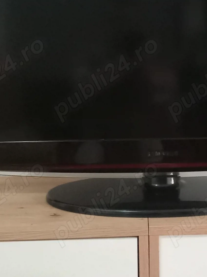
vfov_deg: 31.6
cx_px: 162
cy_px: 105
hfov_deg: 23.7
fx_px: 487
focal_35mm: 61
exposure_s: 1/16.7
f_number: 1.8
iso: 1857
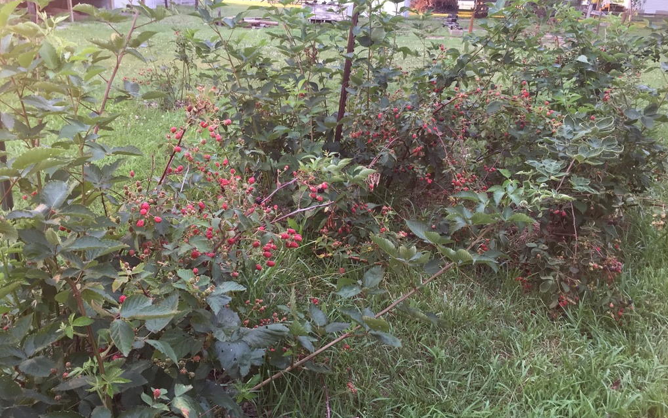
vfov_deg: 40.6
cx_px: 336
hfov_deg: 61.2
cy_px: 210
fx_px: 565
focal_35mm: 31
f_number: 2.2
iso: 64
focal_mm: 4.15
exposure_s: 1/30
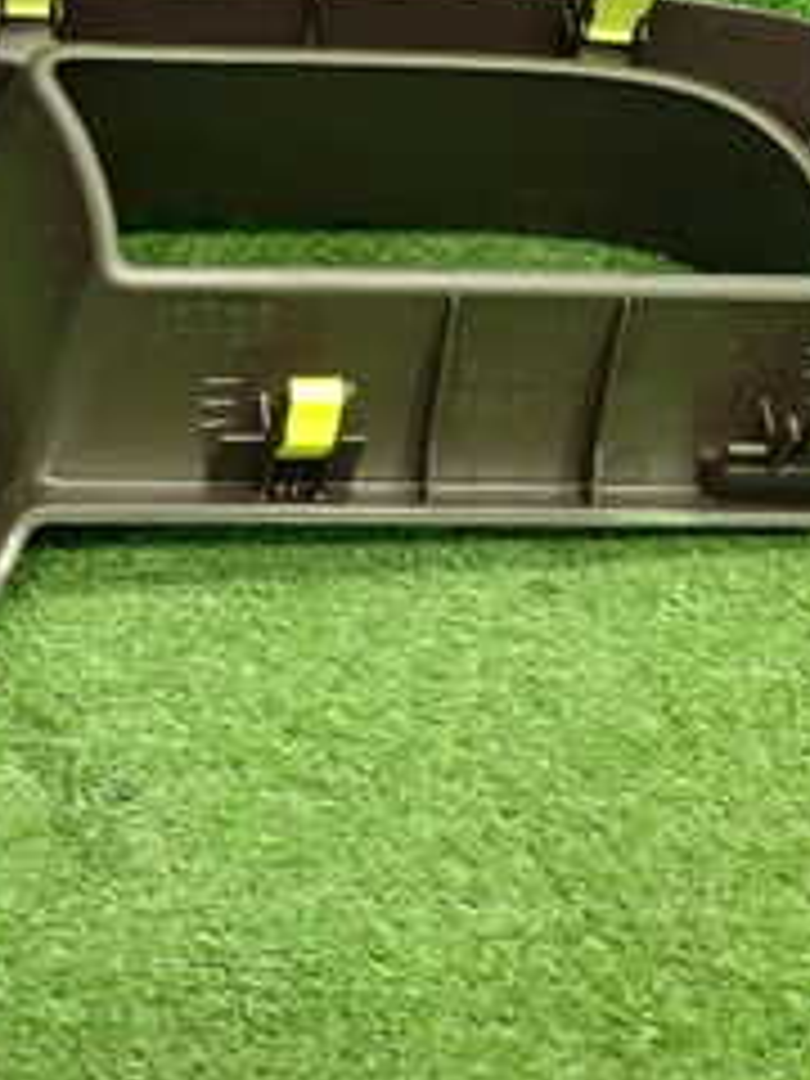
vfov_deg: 25.7
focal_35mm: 75
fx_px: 2340
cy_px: 302
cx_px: -9
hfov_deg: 19.1
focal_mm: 5.4
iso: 320
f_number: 2.3
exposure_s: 1/30
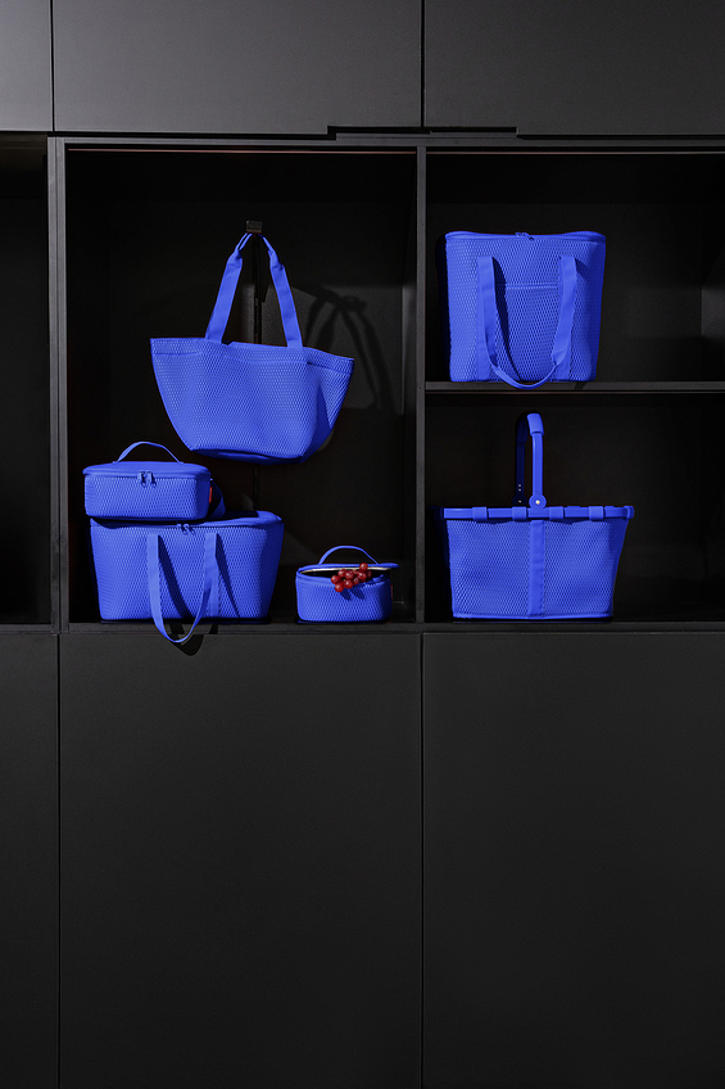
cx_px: 362
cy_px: 534
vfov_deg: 42.7
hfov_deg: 29.2
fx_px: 1390
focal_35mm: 46
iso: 1000
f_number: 5.6
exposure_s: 1/200
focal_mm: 45
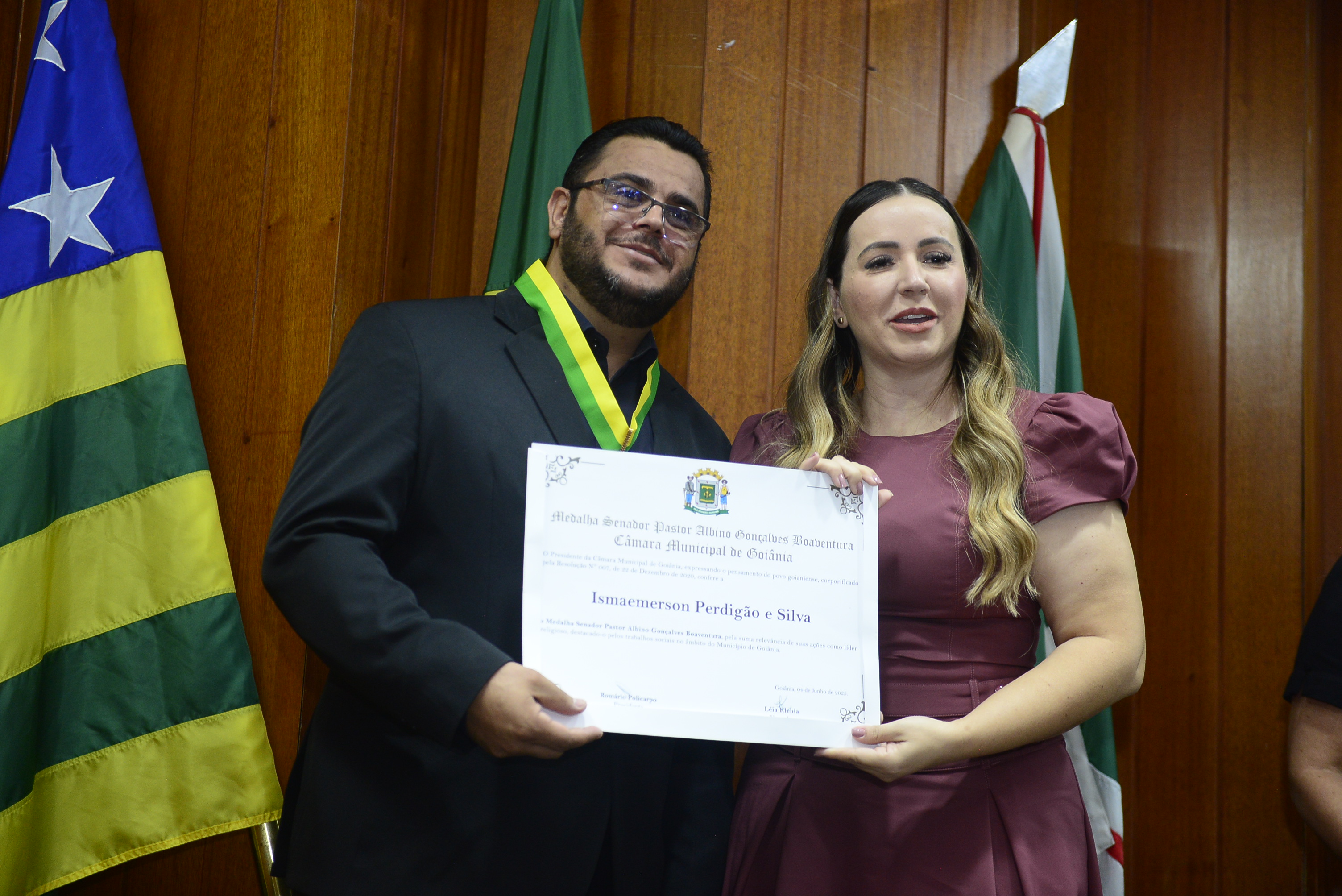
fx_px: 2312
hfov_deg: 32.4
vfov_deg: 21.9
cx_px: 671
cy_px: 448
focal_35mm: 62
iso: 2000
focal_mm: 62
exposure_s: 1/125
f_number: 2.8
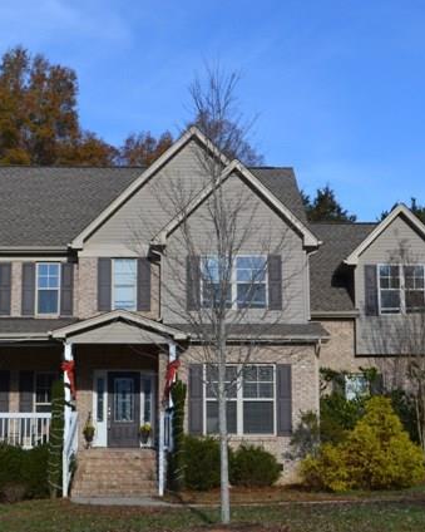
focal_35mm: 68
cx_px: 191
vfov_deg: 27.9
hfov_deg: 22.5
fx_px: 1070
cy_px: 267
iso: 100
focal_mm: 32
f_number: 7.1
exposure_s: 1/200
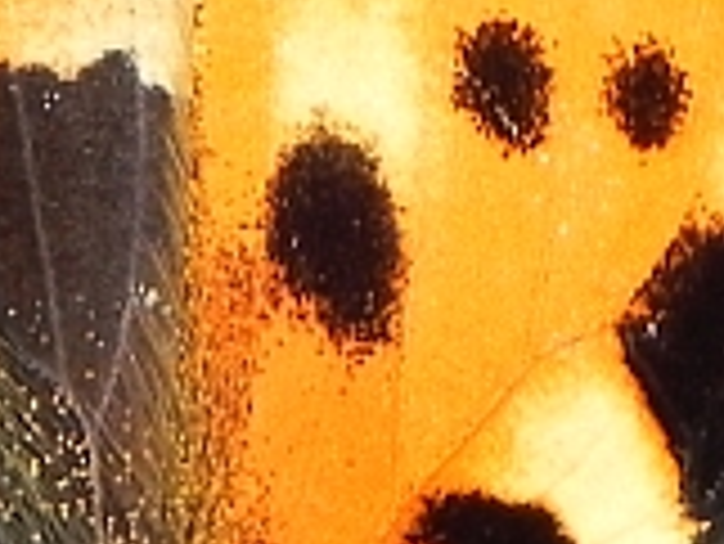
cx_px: -13
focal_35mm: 669
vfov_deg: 2.2
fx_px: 14003
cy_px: 638
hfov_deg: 3.0
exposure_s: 1/180
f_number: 5
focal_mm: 18.8
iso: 160
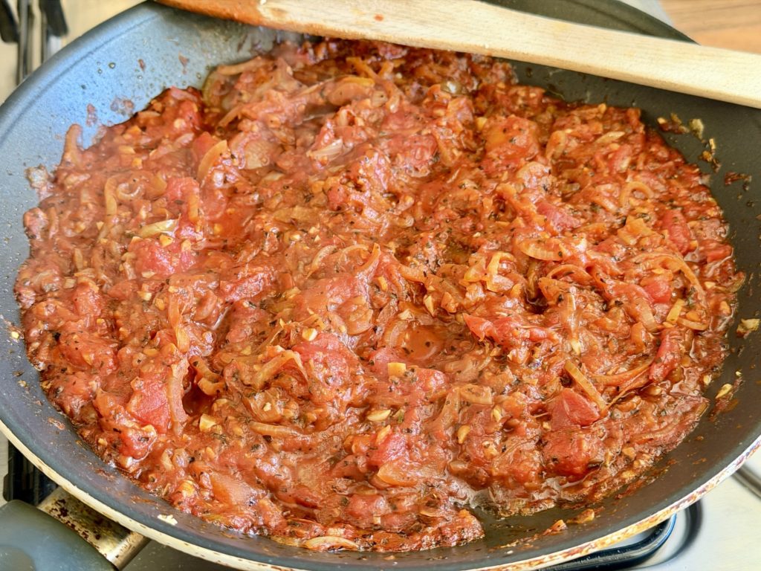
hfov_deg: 39.7
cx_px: 380
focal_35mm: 48
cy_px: 286
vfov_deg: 30.3
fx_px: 1055
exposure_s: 1/20
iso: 800
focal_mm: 6.76
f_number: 1.78
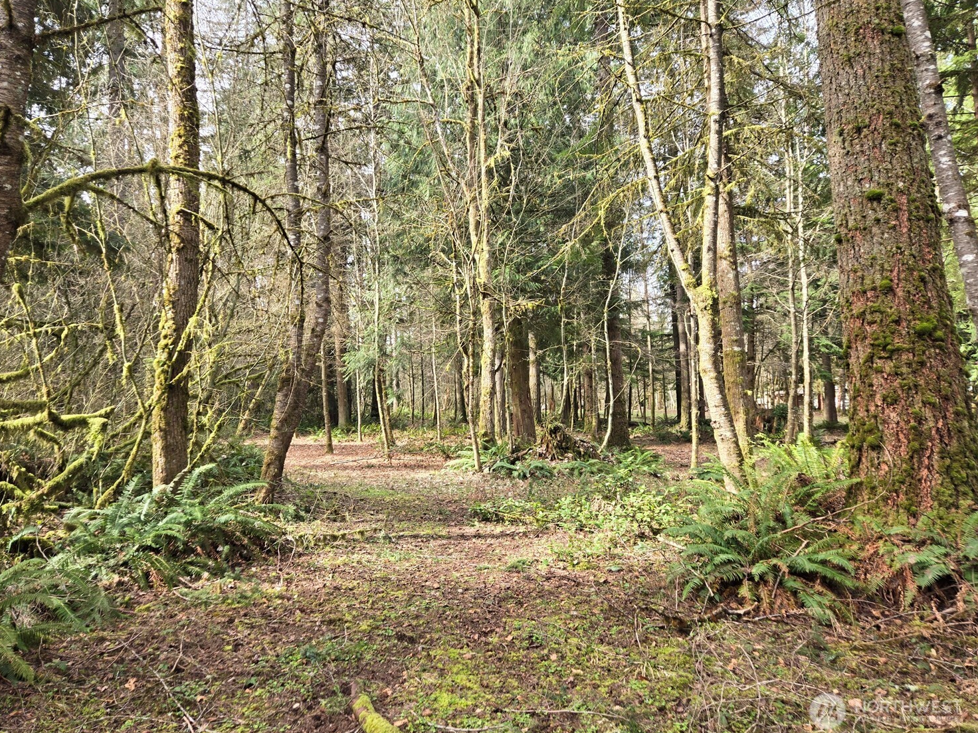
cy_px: 339
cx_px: 450
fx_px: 706
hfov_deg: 69.3
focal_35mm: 25
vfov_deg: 54.8
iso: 40
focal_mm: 5.4
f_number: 1.8
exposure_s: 1/180
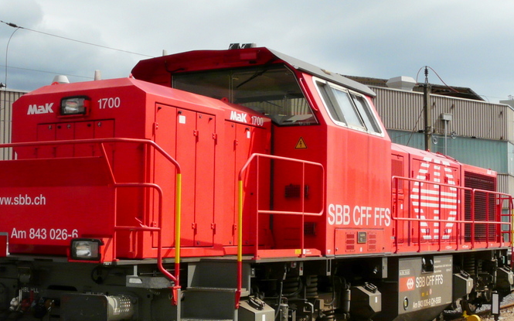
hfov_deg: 34.5
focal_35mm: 59
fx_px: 826
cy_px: 186
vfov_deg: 22.0
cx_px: 219
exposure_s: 1/400
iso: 100
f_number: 7.1
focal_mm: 6.1
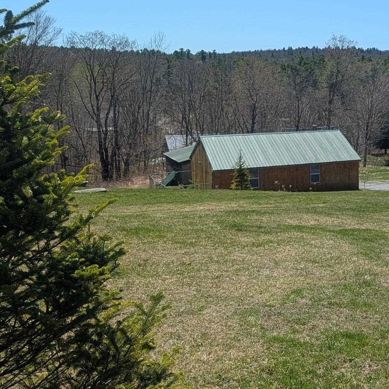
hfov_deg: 27.7
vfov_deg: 31.7
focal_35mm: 53
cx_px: 484
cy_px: 106
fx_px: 674
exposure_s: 1/1252
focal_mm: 6.9
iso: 21
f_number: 1.68
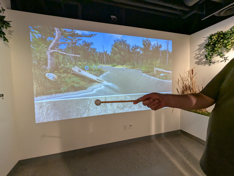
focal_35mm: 16
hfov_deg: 94.4
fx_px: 108
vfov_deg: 78.2
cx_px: 117
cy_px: 88
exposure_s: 1/120
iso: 199
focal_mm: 2.35
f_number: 2.2
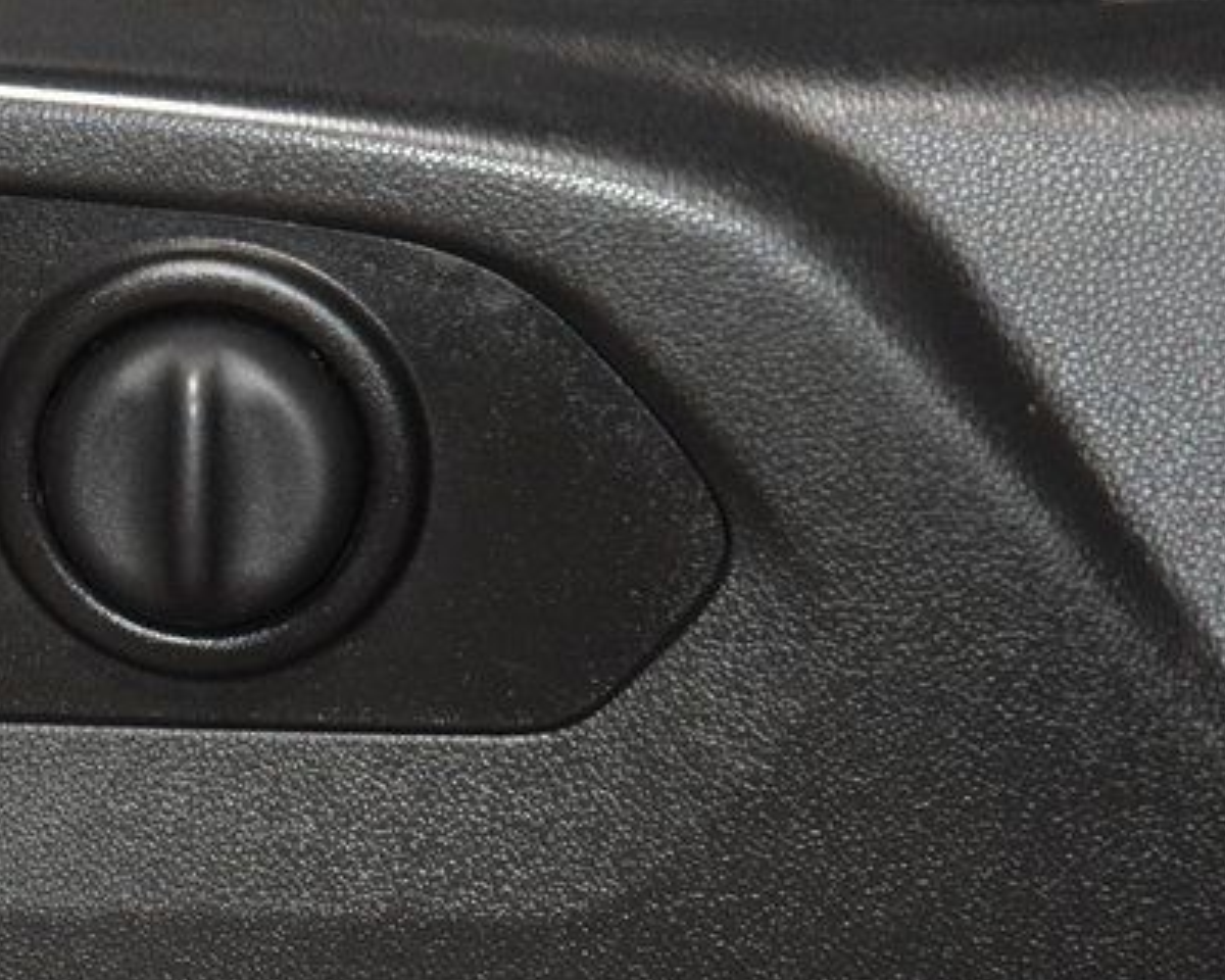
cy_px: 452
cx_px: -273
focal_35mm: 252
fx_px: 9136
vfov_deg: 6.1
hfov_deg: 7.6
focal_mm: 70
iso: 3200
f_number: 4.5
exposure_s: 1/80
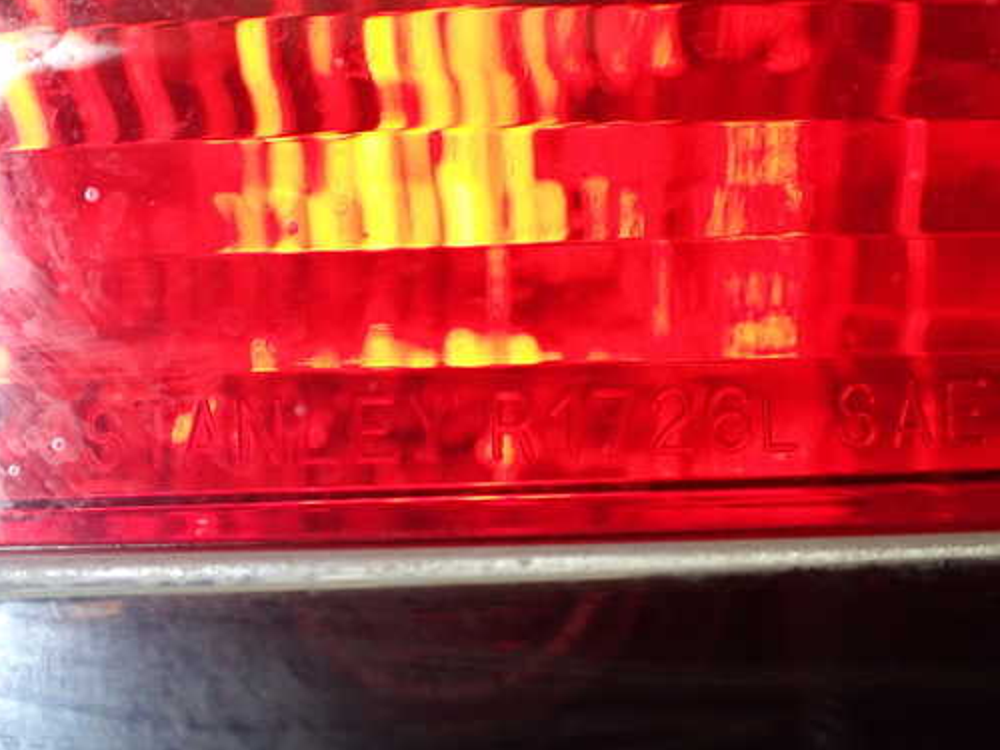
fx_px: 1040
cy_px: 370
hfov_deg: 51.3
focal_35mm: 36
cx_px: 450
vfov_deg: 39.7
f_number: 2.3
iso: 400
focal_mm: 5.4
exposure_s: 1/125
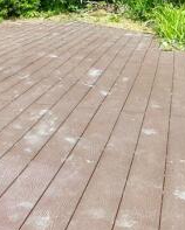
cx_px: -62
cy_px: -39
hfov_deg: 19.3
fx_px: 499
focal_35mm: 73
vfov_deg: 23.9
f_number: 8
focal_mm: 10
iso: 160
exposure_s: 1/200
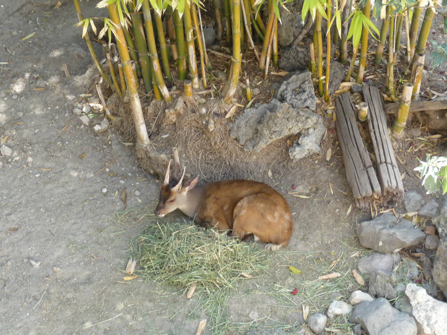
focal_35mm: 55
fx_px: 710
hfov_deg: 34.9
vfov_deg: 26.6
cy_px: 168
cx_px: 224
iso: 200
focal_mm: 9.3
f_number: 4.3
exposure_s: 1/100
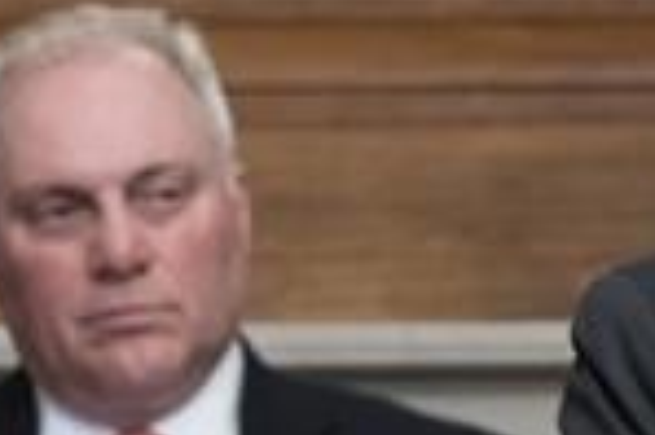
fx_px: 12631
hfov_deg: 3.0
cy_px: 565
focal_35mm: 695
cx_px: 1011
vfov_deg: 2.0
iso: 6400
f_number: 4.5
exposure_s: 1/320
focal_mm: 159
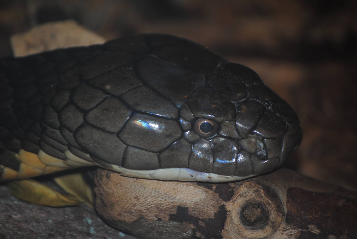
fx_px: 2978
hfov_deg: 6.9
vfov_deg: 4.6
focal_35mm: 300
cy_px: 120
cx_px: 178
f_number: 5.6
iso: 200
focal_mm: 200
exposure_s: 1/60
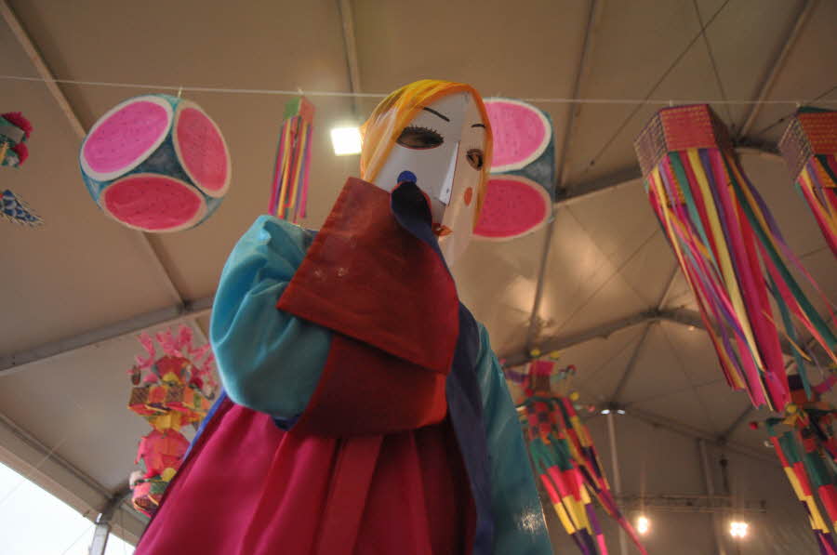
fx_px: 789
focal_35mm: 34
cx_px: 418
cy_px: 278
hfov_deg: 55.9
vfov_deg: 38.8
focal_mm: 34
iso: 3200
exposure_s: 1/500
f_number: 4
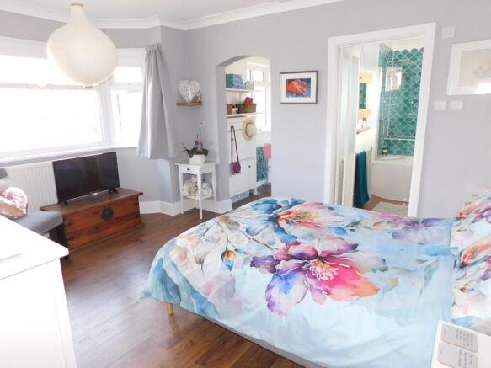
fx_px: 326
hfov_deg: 73.9
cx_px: 246
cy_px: 184
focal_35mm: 23
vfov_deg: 58.9
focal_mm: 4
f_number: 3
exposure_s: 1/30
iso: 160
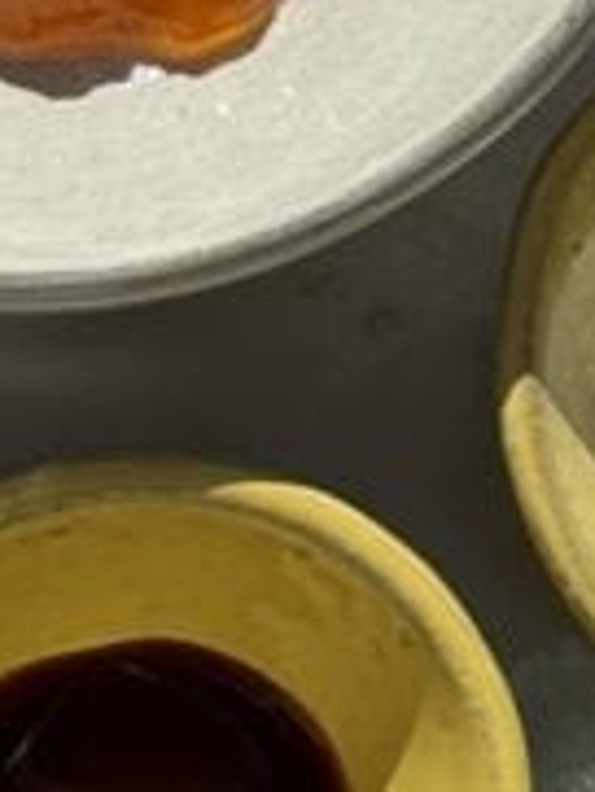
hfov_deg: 5.8
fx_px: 5837
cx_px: 306
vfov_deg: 7.7
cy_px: 22
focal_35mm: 255
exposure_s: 1/3817
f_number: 1.78
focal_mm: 6.76
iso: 64
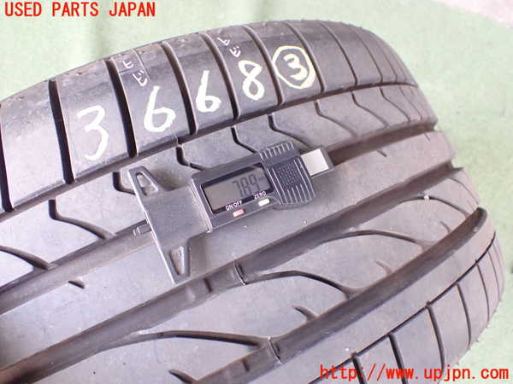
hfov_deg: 60.0
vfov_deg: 46.8
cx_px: 256
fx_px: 445
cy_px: 192
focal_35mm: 30
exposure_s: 1/80
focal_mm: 5.4
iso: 800
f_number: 2.3
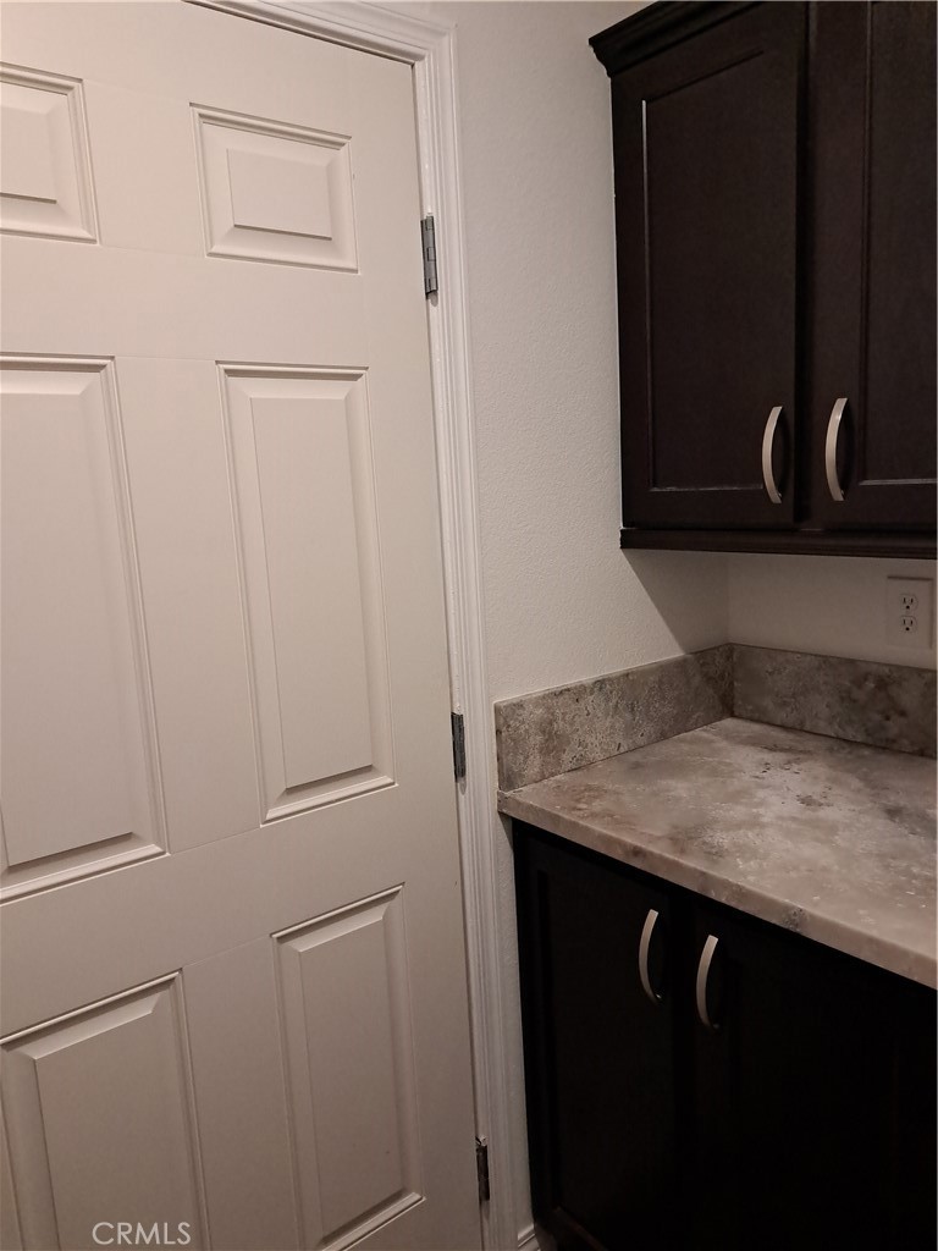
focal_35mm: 24
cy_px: 626
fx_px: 867
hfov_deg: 56.8
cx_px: 469
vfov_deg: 71.6
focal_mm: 5.23
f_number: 1.8
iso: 500
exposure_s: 1/60
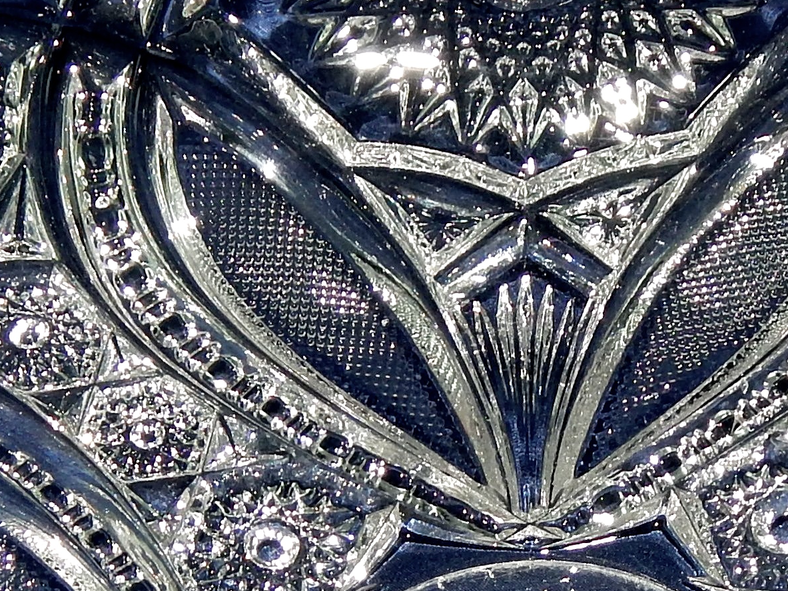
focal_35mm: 148
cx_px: 558
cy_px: 680
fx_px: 3369
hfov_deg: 13.3
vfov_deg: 9.9
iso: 200
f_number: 3.4
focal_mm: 6.8
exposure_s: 1/30
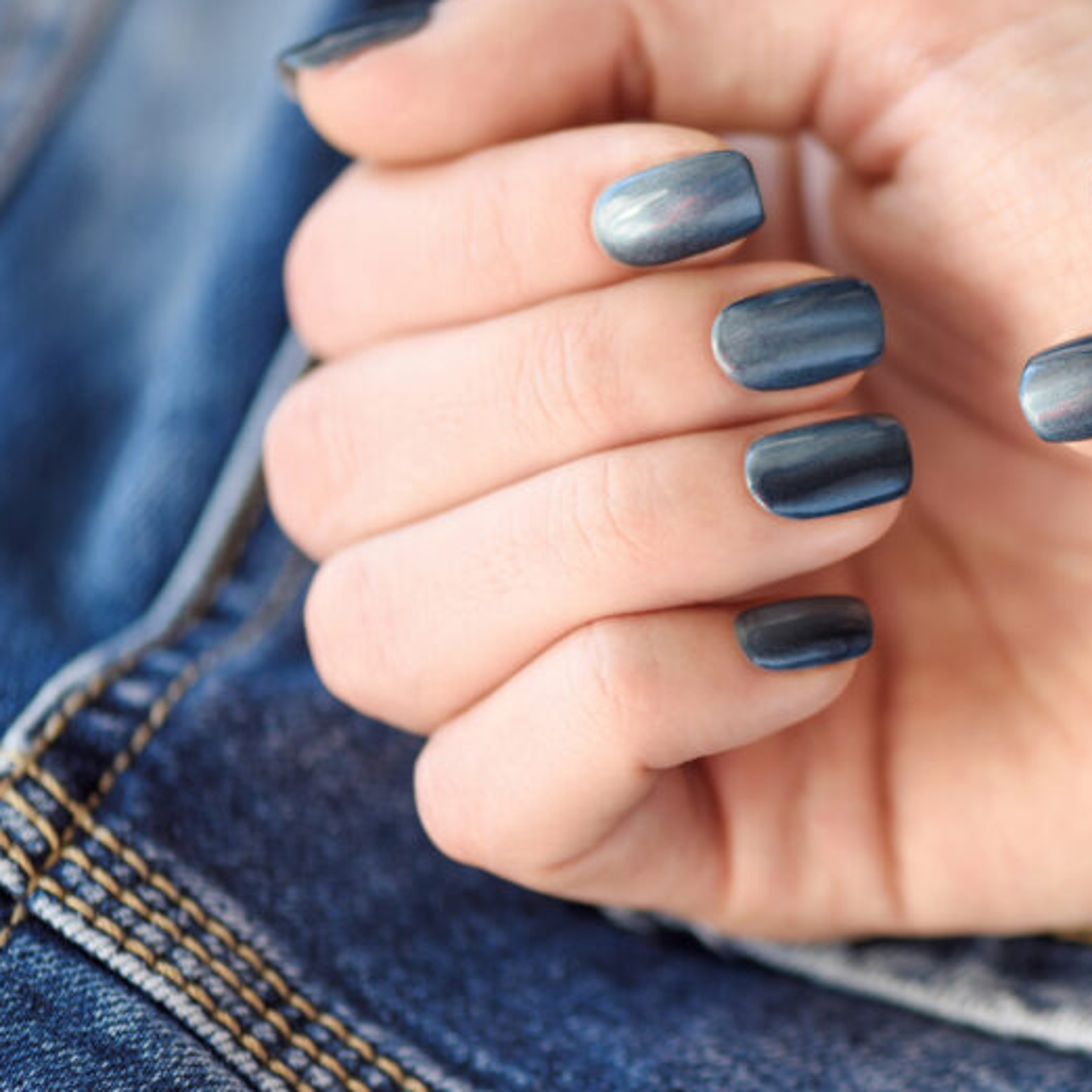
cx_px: 1048
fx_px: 6246
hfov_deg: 9.9
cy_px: 488
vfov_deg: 10.0
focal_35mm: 175
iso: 200
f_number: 3.5
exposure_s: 1/320
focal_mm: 105
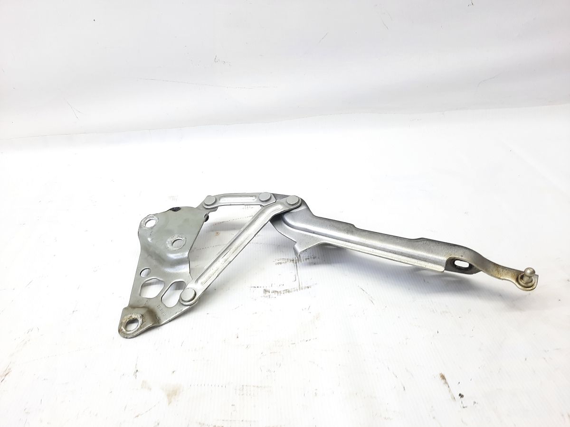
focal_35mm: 25
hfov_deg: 69.4
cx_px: 285
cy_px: 214
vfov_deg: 54.9
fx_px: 412
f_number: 2
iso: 80
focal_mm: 4.6
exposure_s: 1/50
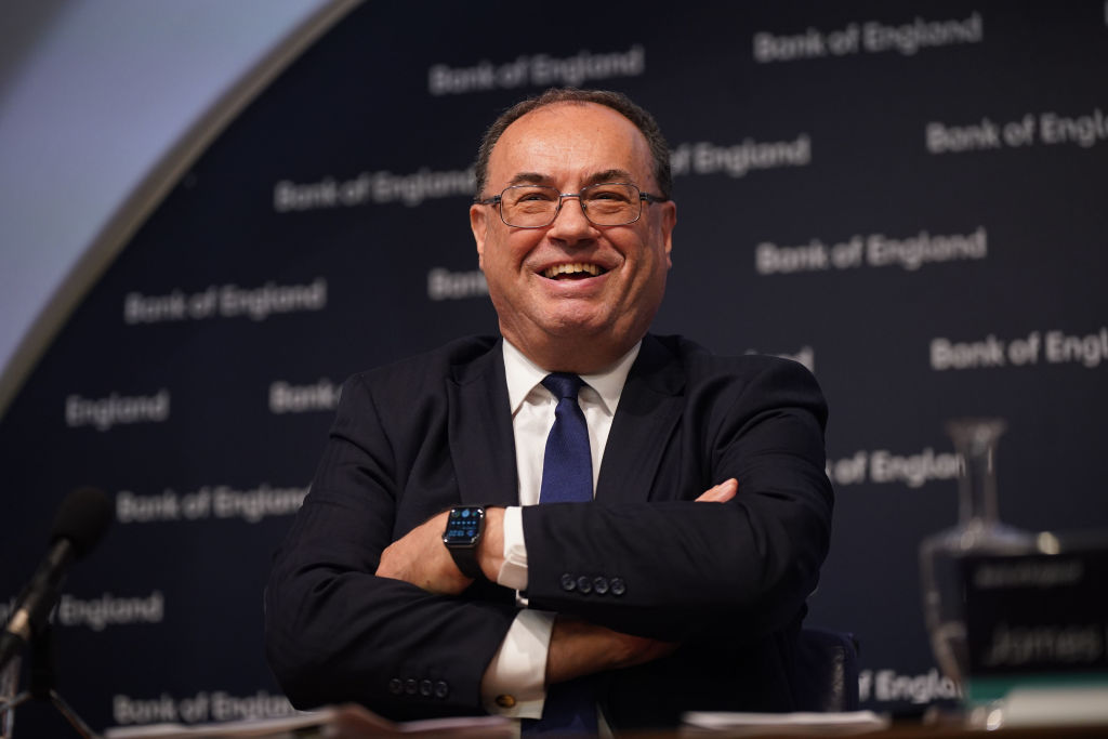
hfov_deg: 14.2
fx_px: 4432
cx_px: 554
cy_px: 370
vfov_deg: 9.5
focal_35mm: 144
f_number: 2.8
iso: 2000
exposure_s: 1/250
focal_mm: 144
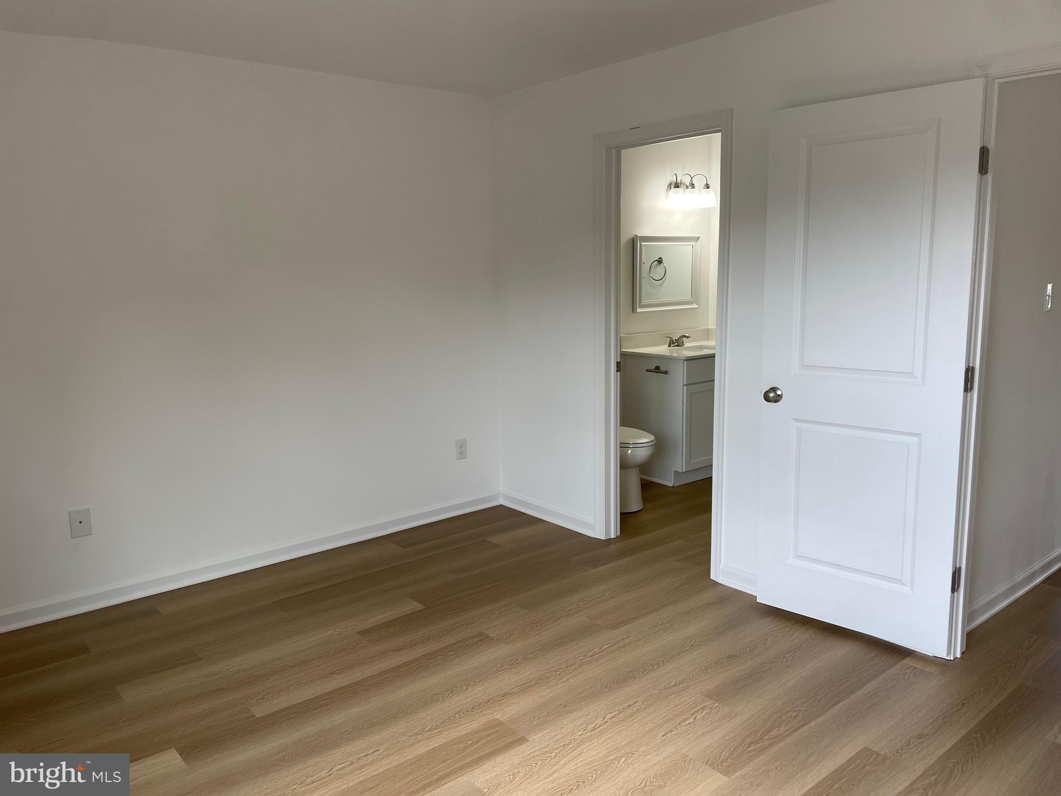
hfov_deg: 67.3
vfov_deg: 53.1
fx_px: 797
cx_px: 530
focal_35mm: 26
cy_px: 398
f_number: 1.6
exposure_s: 1/121
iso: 50
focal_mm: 4.2
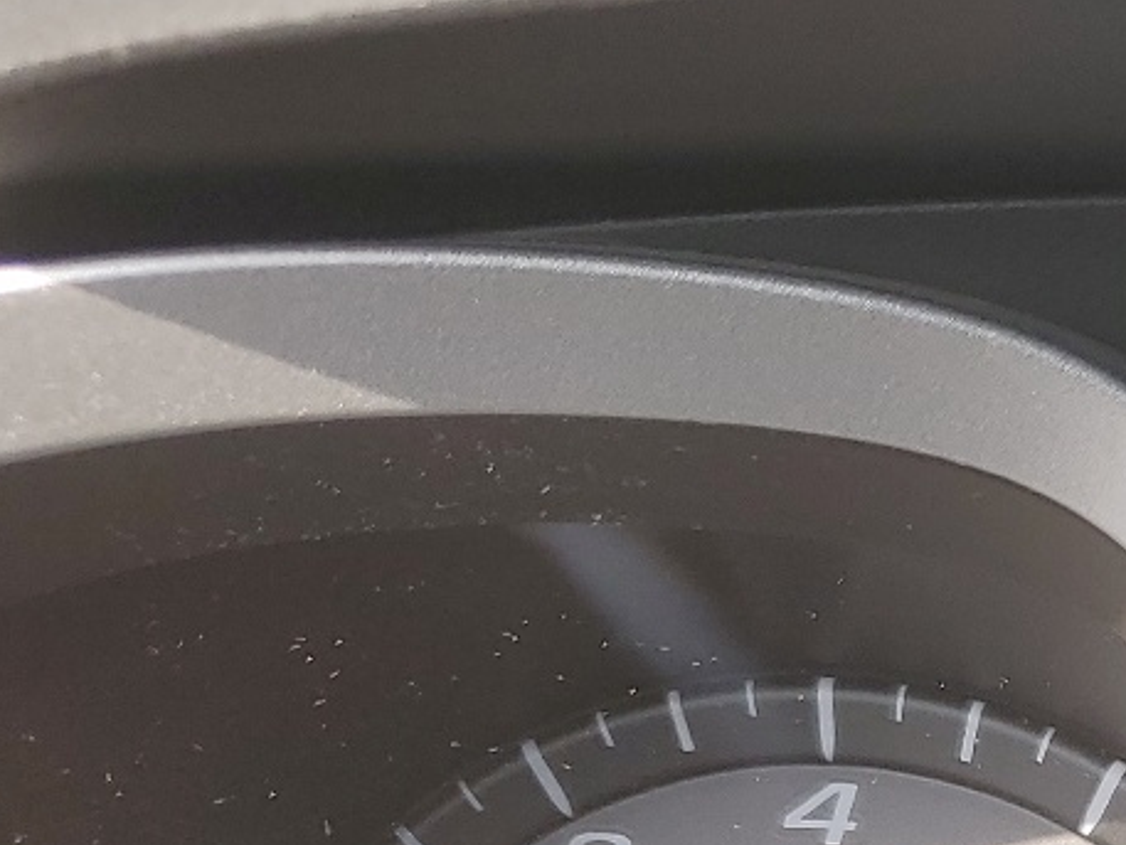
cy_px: 1217
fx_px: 2961
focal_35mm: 91
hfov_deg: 18.5
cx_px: 1801
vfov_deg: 15.2
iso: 50
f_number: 1.5
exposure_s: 1/500
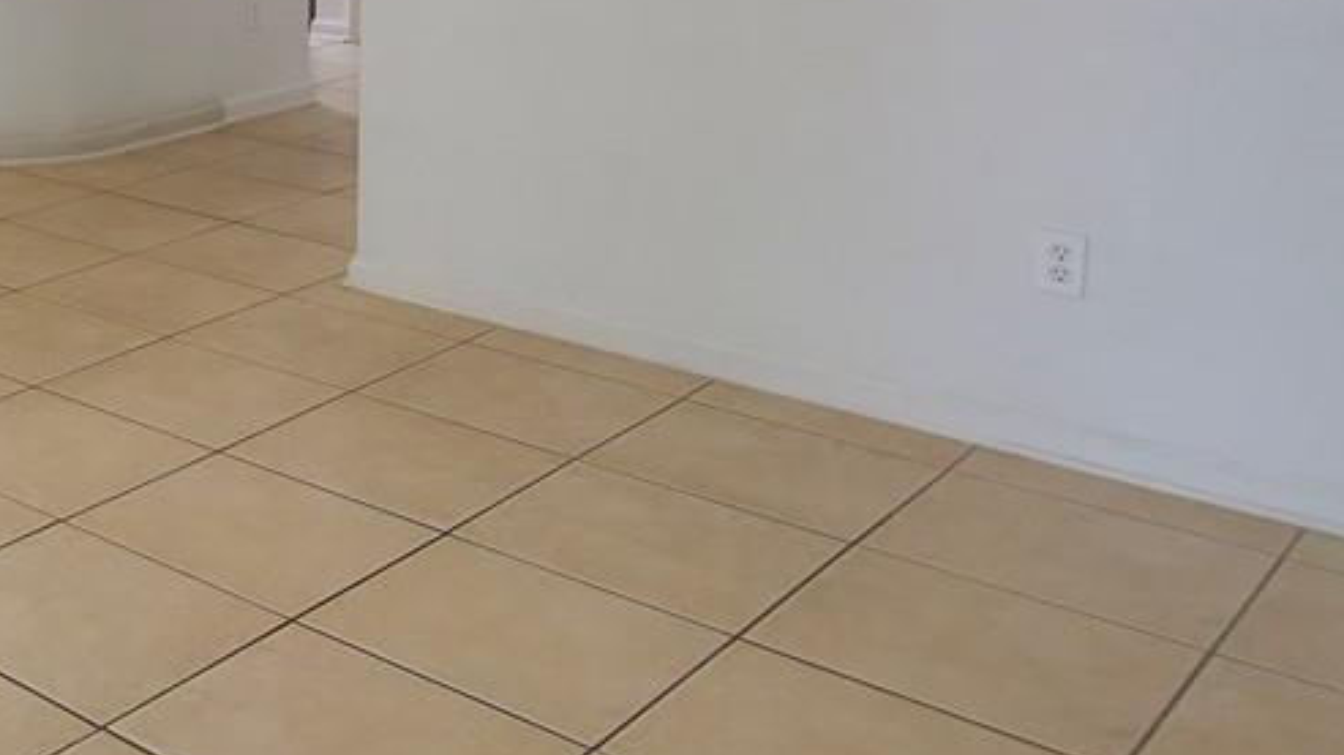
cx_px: -333
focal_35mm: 46
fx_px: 1639
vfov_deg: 24.3
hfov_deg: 34.2
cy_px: -63
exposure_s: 1/120
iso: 50
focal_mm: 2.2
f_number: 1.9
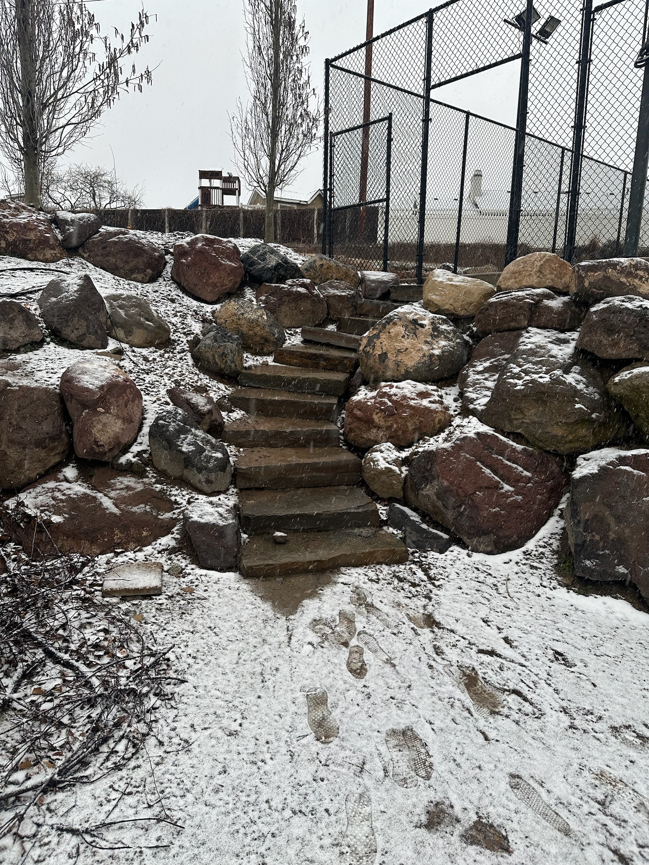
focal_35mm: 24
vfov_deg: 71.6
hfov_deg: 56.8
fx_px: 600
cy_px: 432
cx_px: 324
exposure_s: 1/191
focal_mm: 6.86
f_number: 1.78
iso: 64
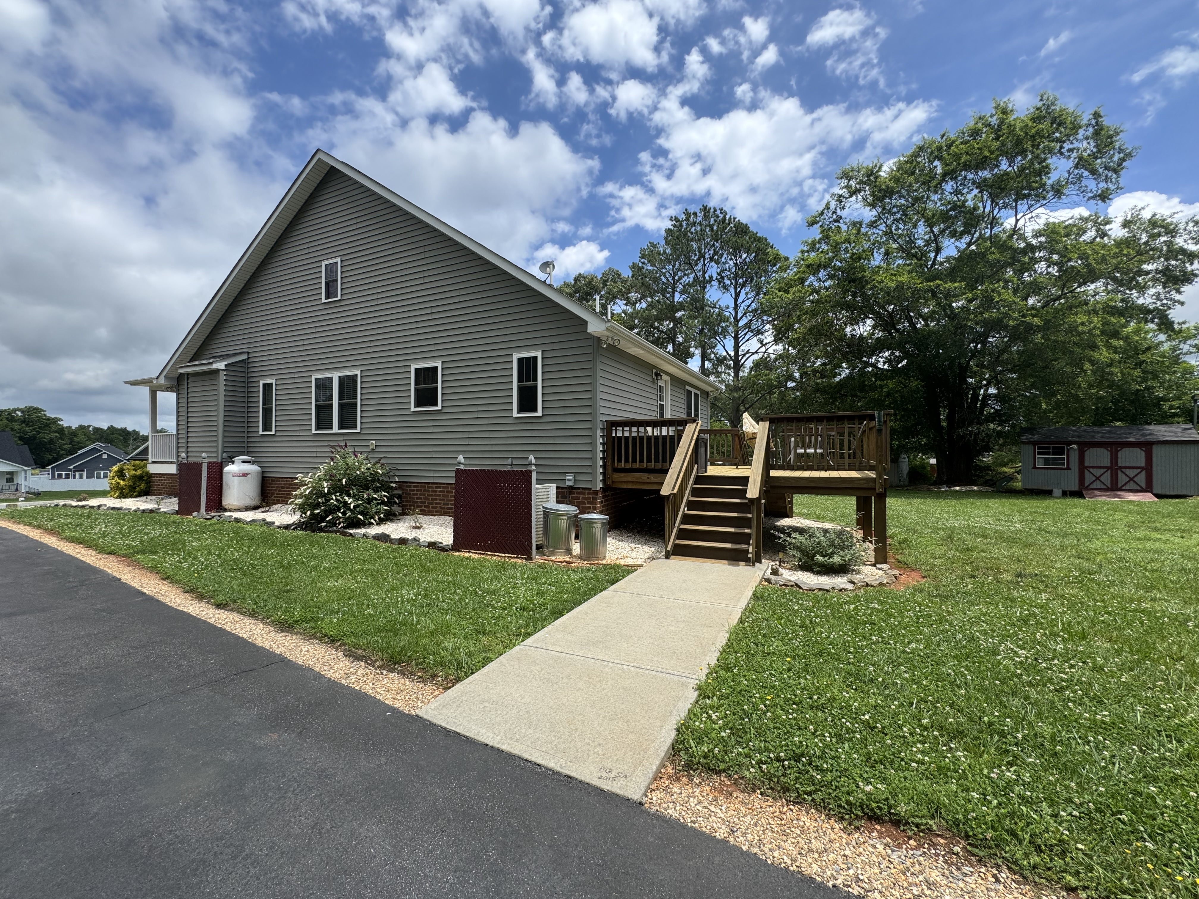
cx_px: 600
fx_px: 485
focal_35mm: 14
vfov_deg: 85.7
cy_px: 450
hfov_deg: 102.1
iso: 50
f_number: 2.2
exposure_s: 1/1178
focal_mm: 2.22
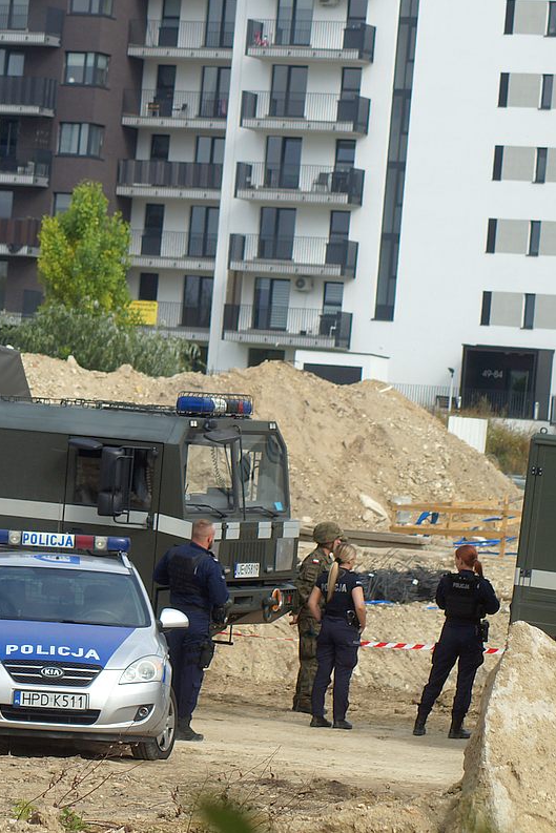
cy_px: 416
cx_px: -18
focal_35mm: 192
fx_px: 4446
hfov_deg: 7.1
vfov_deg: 10.7
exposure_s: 1/320
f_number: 5.6
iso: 100
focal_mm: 85
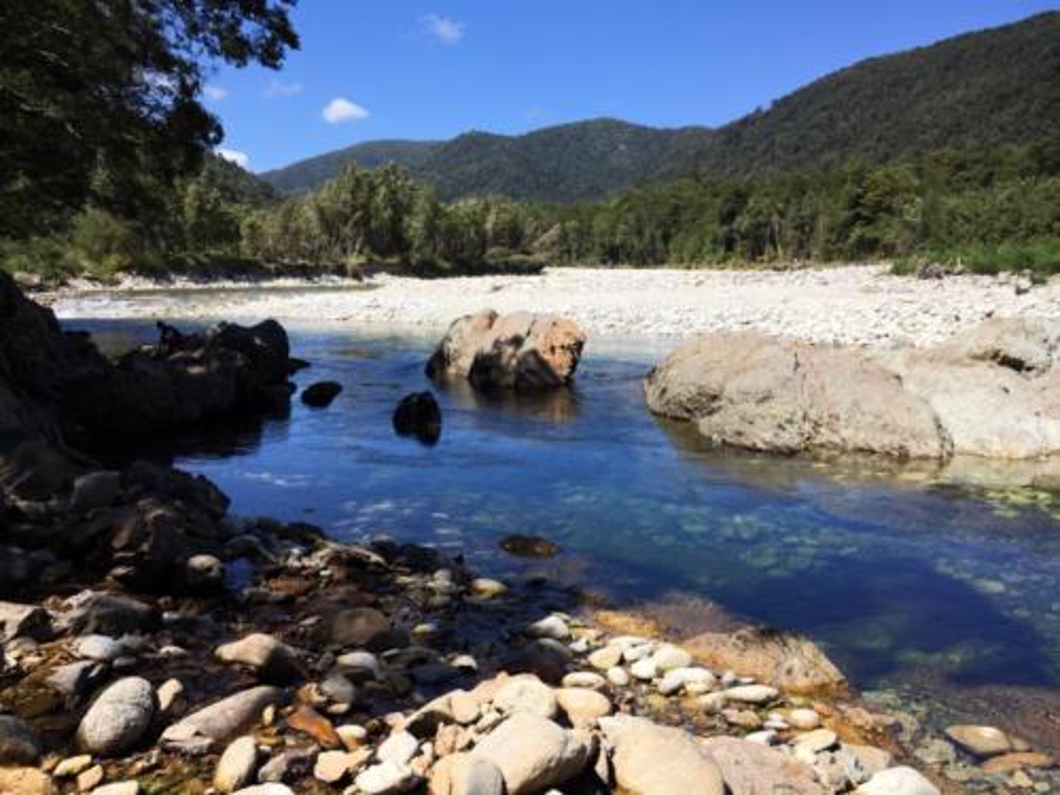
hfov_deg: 61.7
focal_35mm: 29
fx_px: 888
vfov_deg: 48.2
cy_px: 398
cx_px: 530
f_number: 2.2
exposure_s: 1/1304
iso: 25
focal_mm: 4.15
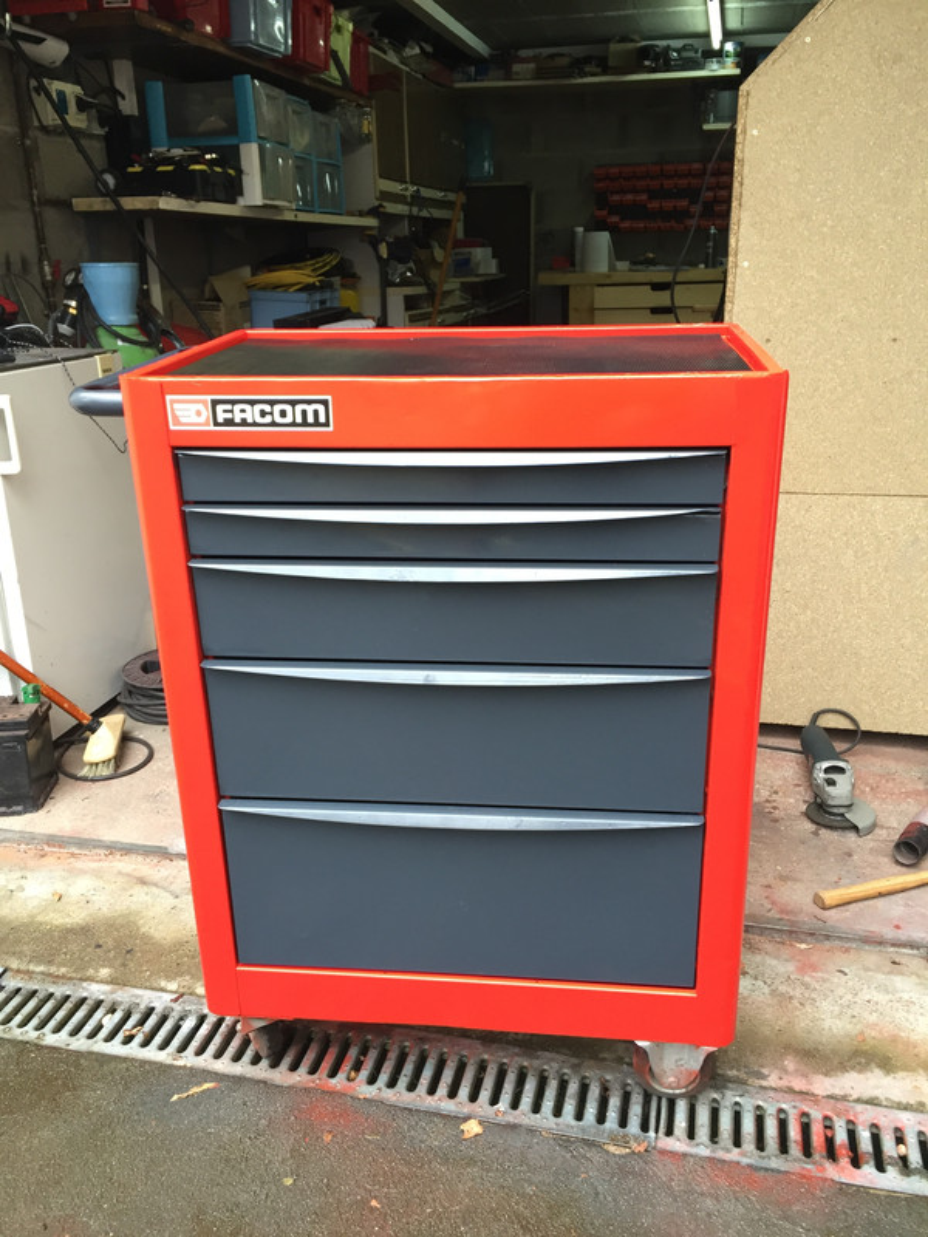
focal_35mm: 29
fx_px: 1037
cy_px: 618
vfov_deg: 61.7
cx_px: 464
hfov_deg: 48.2
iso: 40
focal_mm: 4.15
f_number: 2.2
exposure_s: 1/33
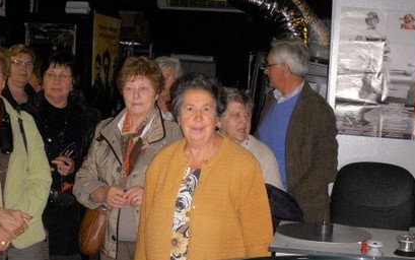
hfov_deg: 32.4
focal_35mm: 63
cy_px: 210
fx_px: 713
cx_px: 227
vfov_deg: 20.4
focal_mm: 6.3
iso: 640
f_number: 3.3
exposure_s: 1/200
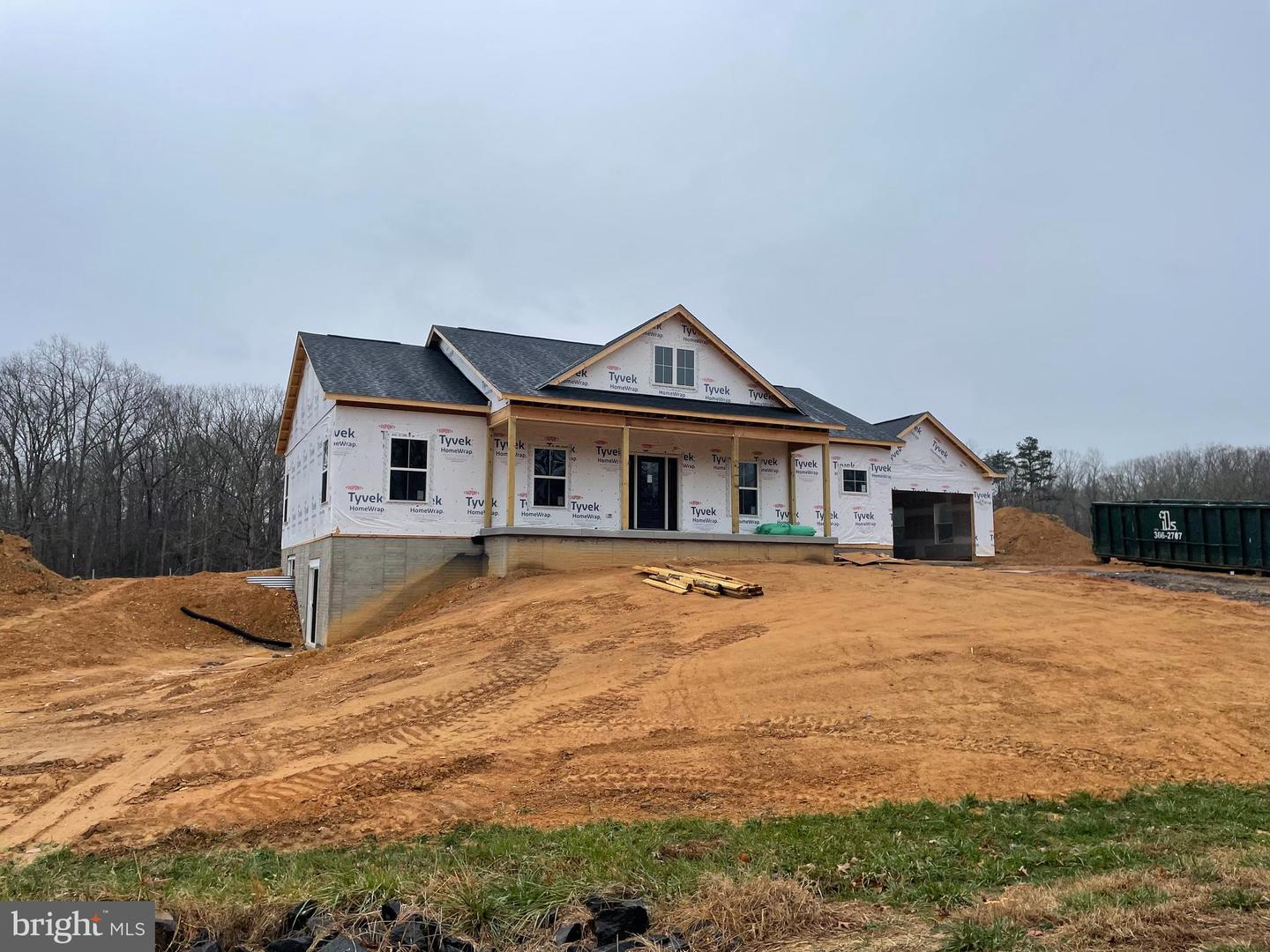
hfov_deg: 67.3
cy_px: 476
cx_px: 635
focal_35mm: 26
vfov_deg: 53.1
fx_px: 954
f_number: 1.6
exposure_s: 1/836
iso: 32
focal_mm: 4.2
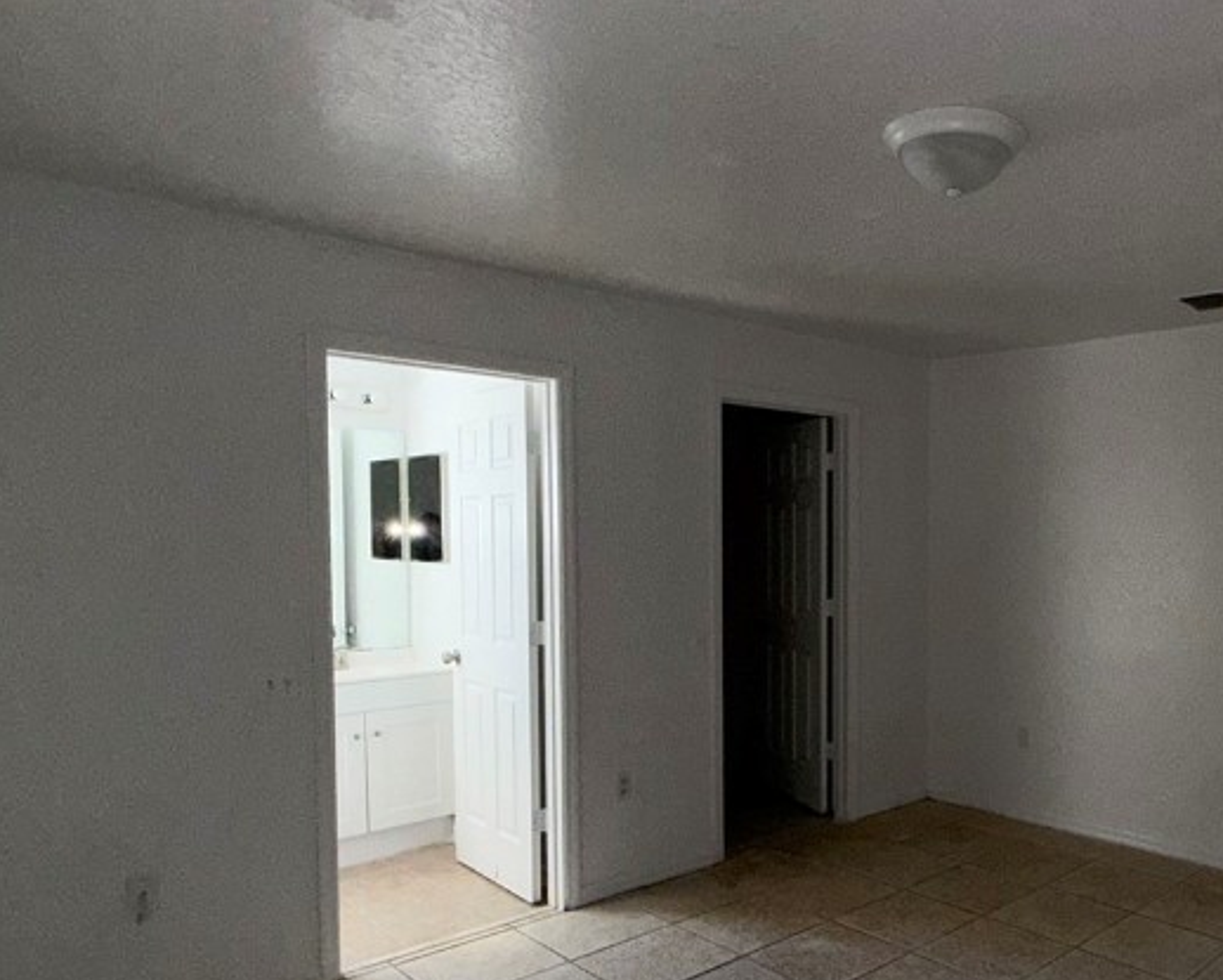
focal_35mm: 27
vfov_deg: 52.9
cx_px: 942
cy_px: 581
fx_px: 978
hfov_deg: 60.0
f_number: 2.2
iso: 64
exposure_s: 1/122
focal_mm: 2.22
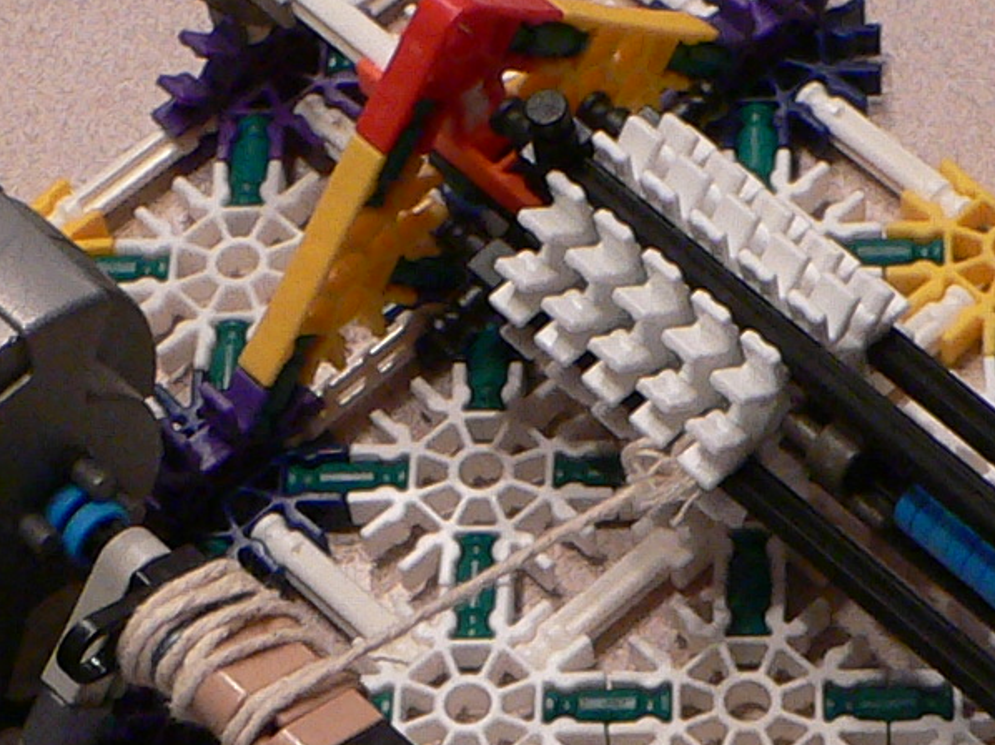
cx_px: 729
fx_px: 3390
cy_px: 893
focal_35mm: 118
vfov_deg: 12.3
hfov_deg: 16.6
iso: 200
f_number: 2.8
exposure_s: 1/30
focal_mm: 4.6
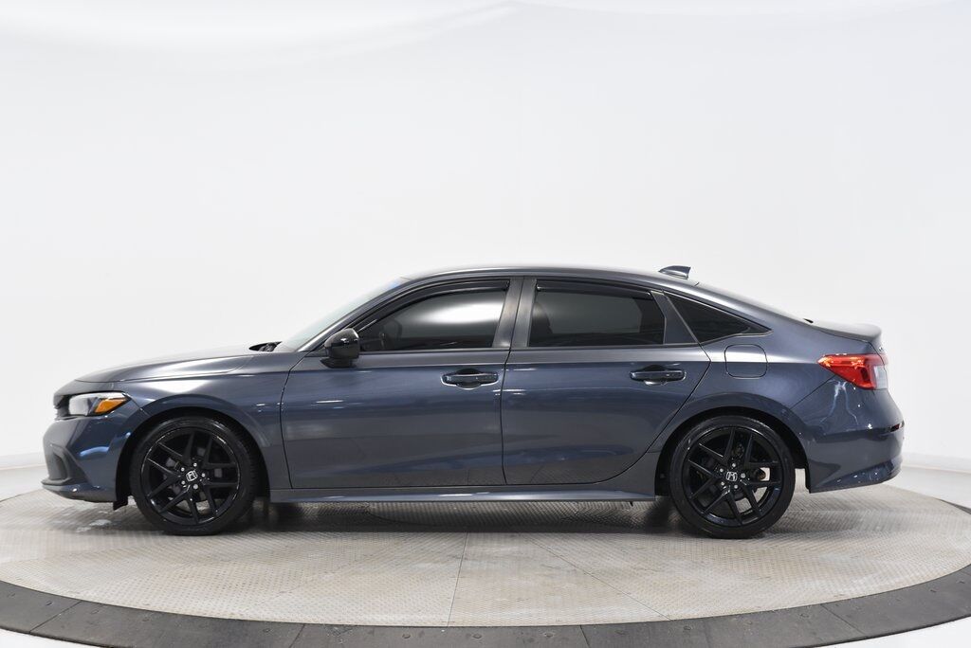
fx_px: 1403
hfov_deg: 38.2
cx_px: 486
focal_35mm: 52
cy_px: 324
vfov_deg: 26.0
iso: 1600
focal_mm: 52
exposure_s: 1/80
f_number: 4
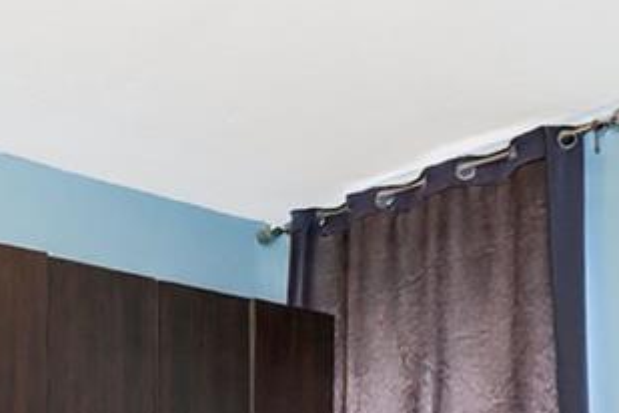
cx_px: 110
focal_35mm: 55
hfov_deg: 35.1
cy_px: 501
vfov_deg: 22.7
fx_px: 940
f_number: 4
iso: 50
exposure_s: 1/3
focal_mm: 16.5
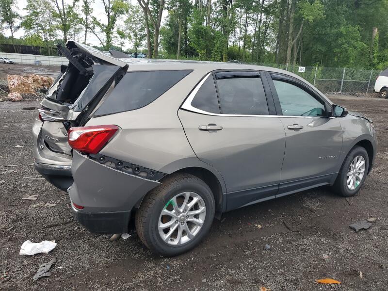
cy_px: 146
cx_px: 194
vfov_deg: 53.1
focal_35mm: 26
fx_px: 291
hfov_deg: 67.3
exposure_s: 1/588
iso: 50
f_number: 1.5
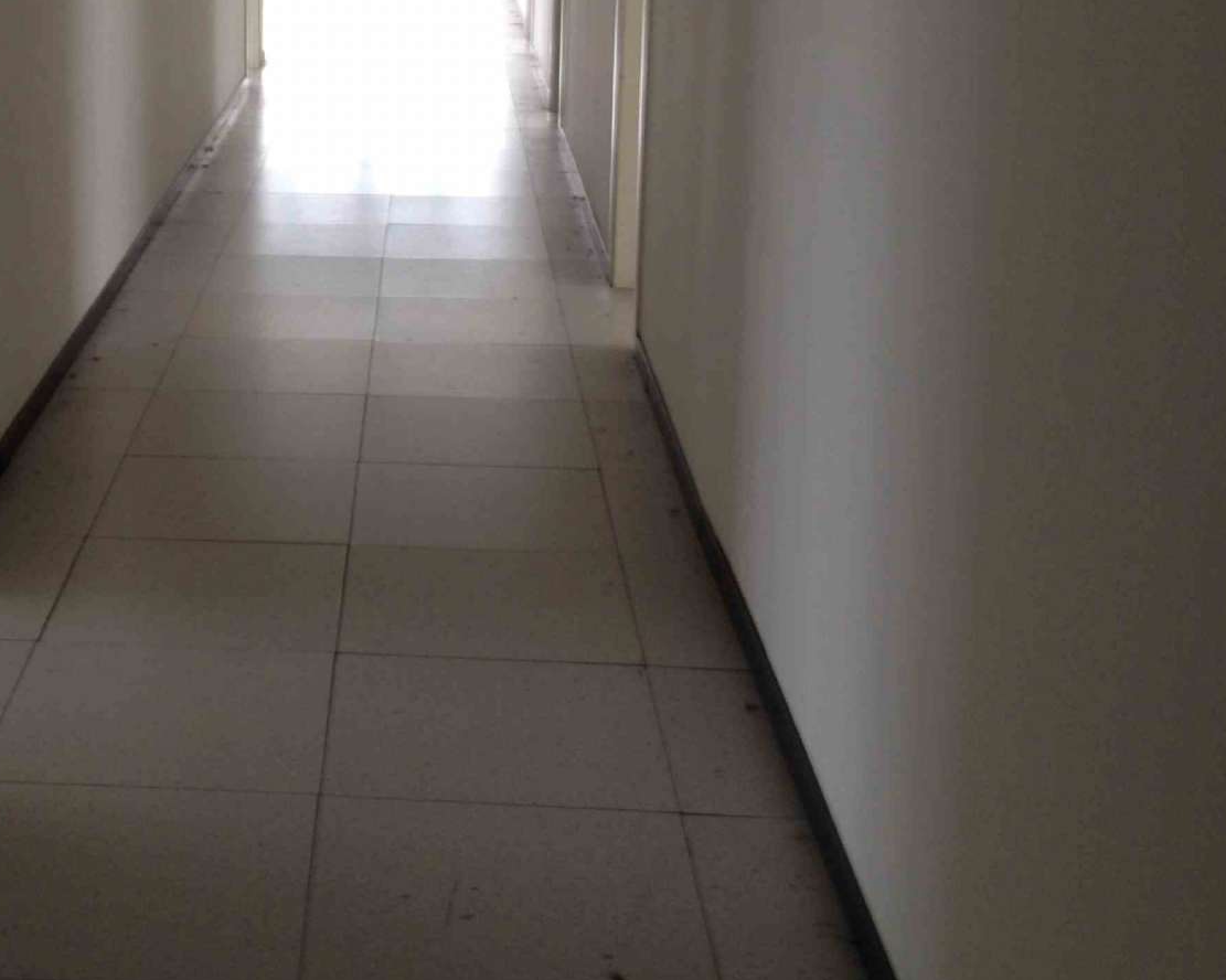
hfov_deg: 29.3
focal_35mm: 63
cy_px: 209
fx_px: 2285
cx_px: 230
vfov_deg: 23.9
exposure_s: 1/20
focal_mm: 4.28
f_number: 2.4
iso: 50
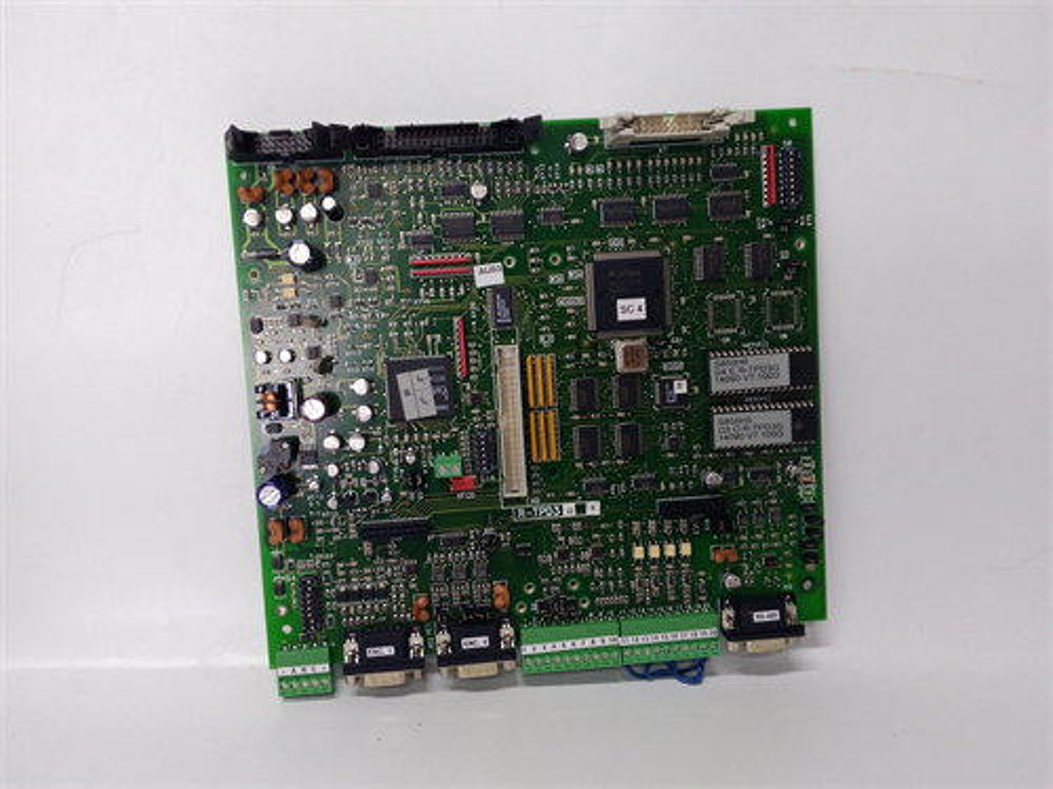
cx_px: 526
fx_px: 821
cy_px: 394
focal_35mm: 27
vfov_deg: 51.4
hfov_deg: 65.3
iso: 177
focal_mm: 3.79
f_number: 2
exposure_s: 1/33
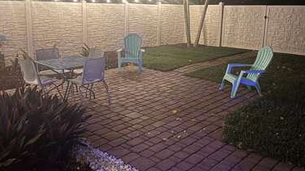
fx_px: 291
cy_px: 65
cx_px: 156
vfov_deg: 32.7
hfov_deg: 55.3
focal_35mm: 36
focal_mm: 6.76
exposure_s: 1/15
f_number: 1.78
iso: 1000
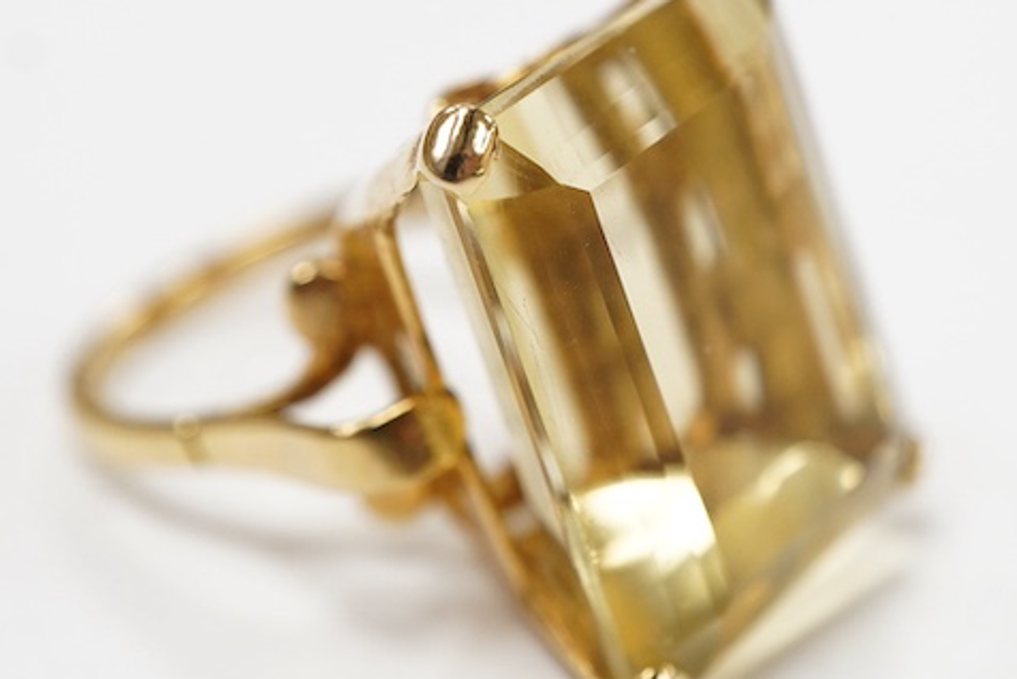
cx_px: 500
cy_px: 256
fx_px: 2403
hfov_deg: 23.9
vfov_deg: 16.1
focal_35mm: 85
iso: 1250
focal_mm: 30
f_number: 9
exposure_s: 1/125
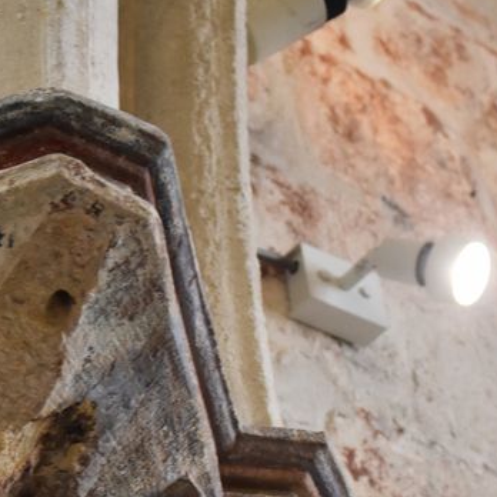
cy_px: 496
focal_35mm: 211
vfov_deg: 8.2
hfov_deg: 8.2
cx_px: -81
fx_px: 3432
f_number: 4
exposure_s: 1/60
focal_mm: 55
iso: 800
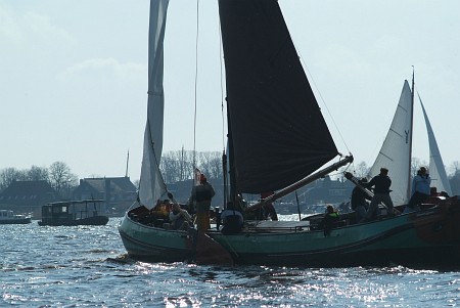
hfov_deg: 10.1
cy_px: 154
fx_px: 2596
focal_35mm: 203
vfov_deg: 6.8
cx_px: 230
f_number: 9.5
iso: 400
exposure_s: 1/2000
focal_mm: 135
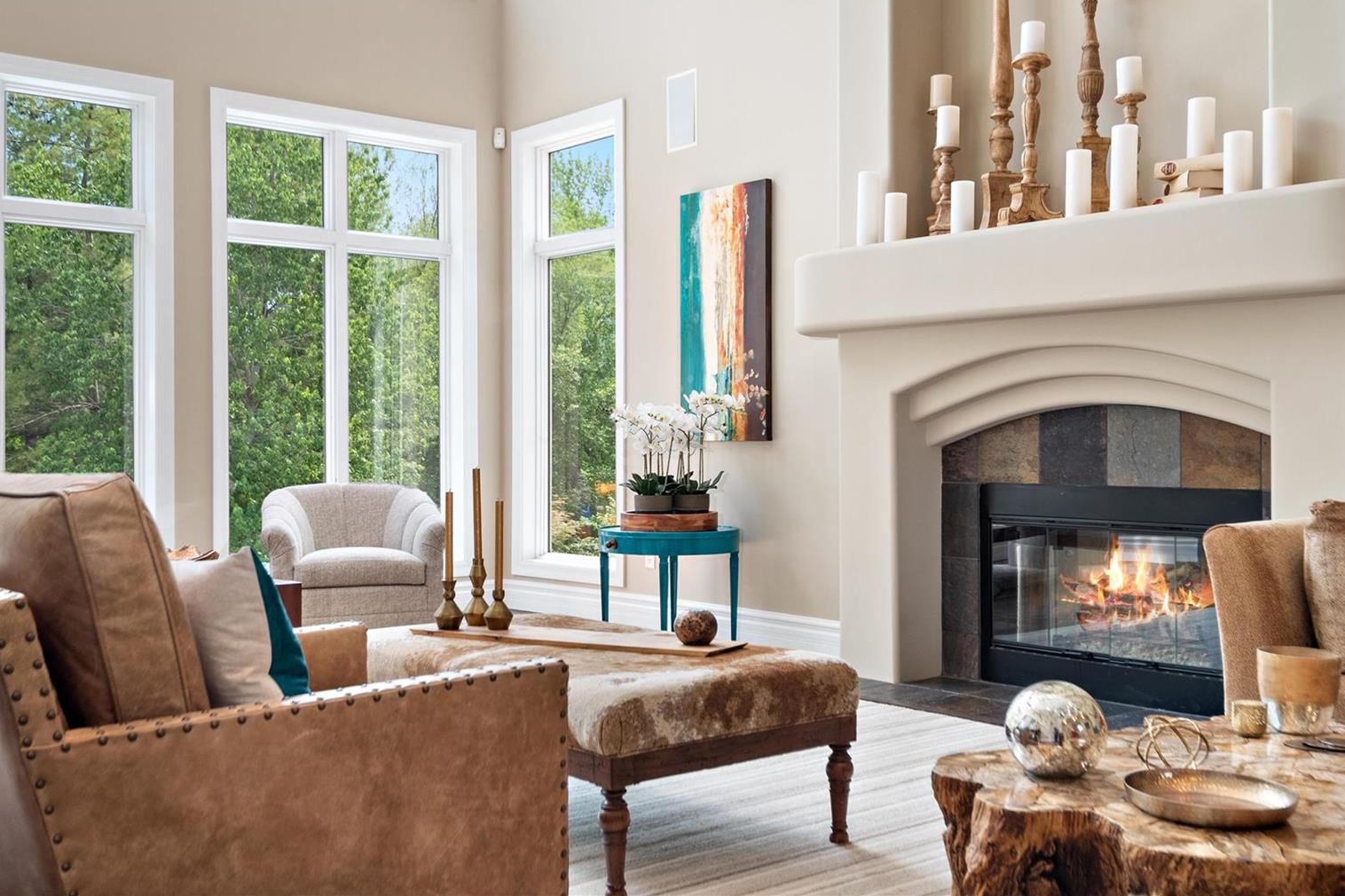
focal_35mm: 38
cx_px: 682
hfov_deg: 50.7
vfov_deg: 35.0
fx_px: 1419
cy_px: 424
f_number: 4
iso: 400
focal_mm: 18
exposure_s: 1/320
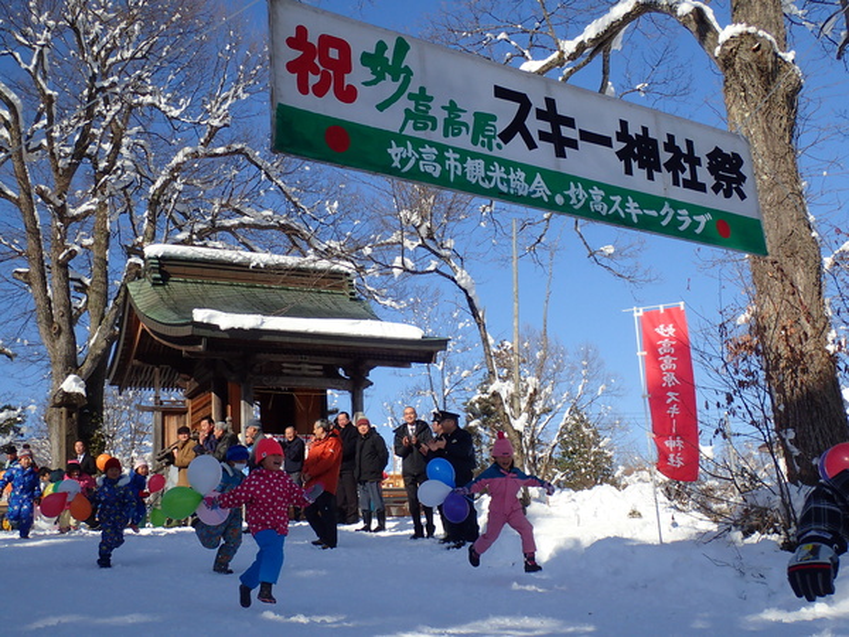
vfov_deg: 33.6
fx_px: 1055
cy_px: 318
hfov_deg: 43.9
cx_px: 424
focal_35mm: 43
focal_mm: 7.86
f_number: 4
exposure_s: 1/2000
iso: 200
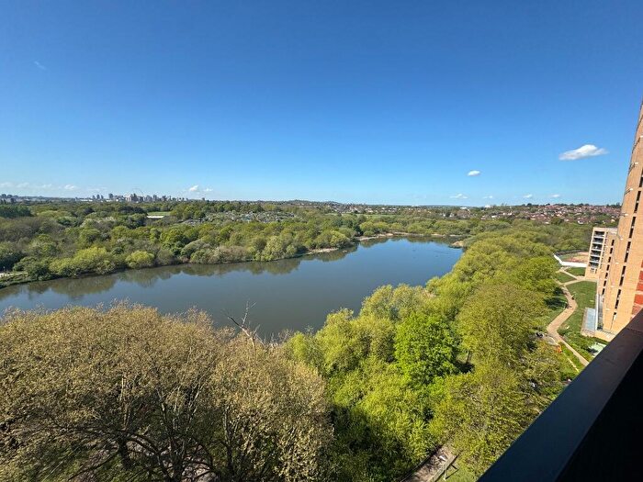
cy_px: 241
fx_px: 260
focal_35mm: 14
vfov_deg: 85.7
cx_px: 322
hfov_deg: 102.1
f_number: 2.2
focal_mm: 2.22
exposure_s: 1/2273
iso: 50
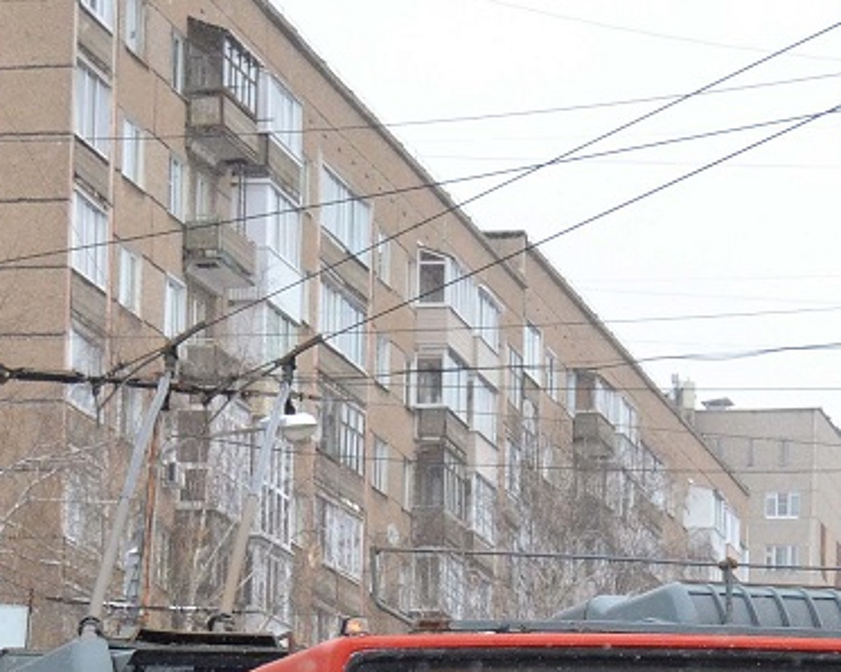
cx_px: 567
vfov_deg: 8.5
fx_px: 4478
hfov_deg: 10.7
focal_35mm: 180
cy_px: 793
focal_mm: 32
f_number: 4.8
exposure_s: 1/1000
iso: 400
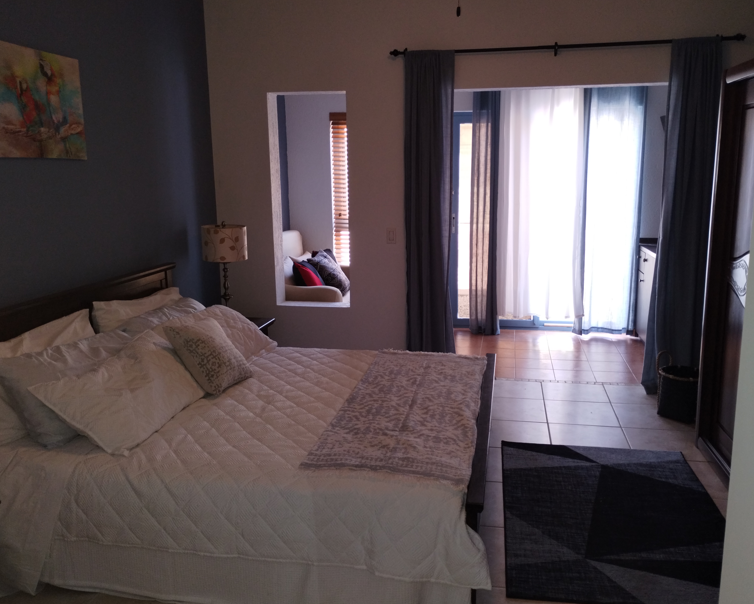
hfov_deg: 58.7
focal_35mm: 30
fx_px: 669
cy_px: 298
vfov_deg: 48.5
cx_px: 397
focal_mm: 4.27
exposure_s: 1/31.7
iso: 400
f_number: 1.8
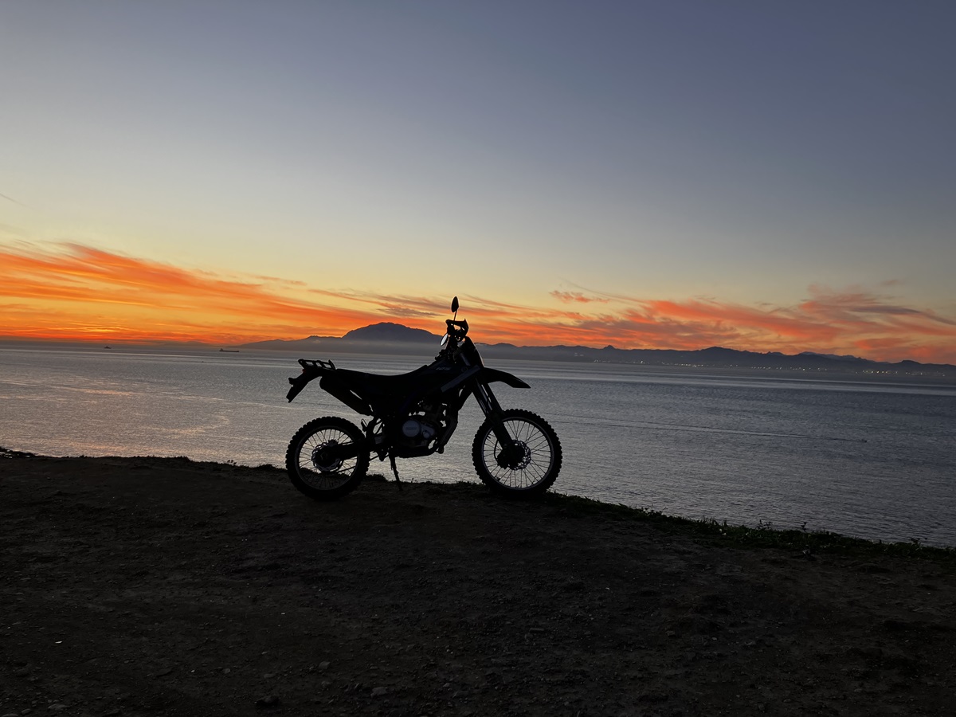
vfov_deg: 49.7
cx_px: 478
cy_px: 358
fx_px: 773
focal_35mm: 28
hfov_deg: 63.4
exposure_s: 1/121
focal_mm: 3.99
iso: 32
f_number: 1.8
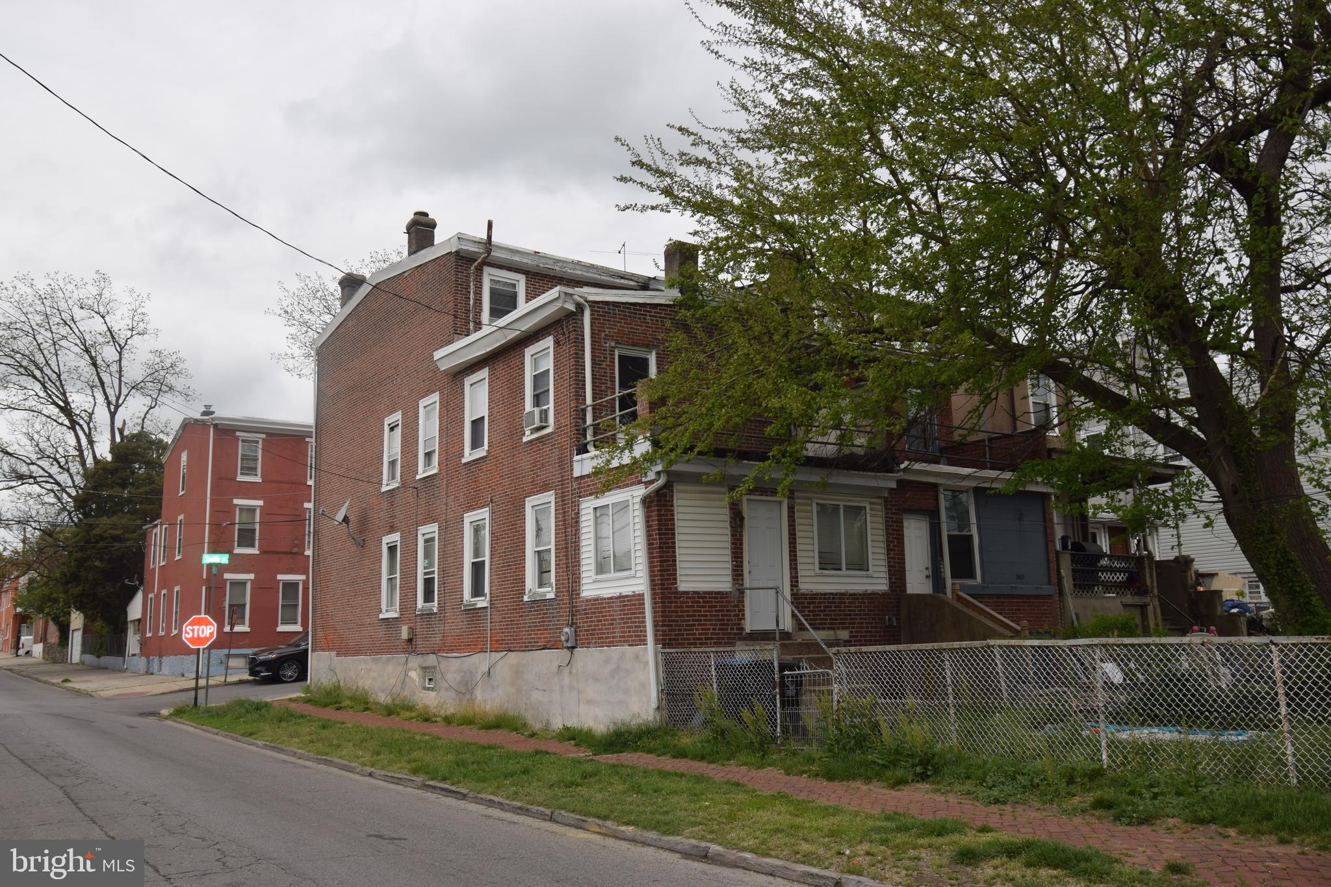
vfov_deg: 43.6
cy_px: 444
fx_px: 1109
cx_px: 666
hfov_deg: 61.9
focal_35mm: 30
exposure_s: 1/200
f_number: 8
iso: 100
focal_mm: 20
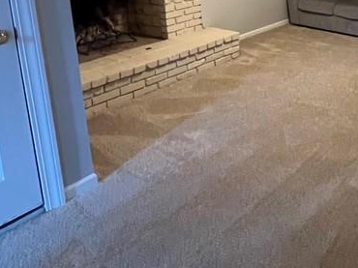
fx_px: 372
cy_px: 5
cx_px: 331
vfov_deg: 36.0
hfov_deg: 45.8
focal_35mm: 36
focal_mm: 1.57
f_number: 1.8
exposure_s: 1/60
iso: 640
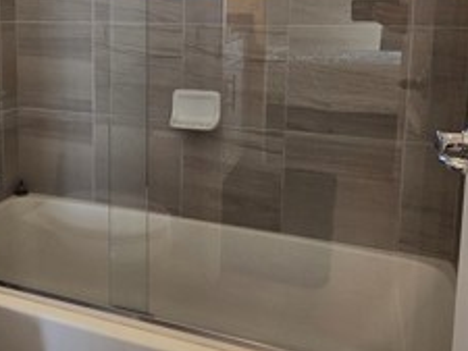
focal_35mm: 37
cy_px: 73
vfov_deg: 37.4
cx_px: 106
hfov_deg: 47.8
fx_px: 500
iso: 125
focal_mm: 2.2
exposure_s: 1/60
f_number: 2.2
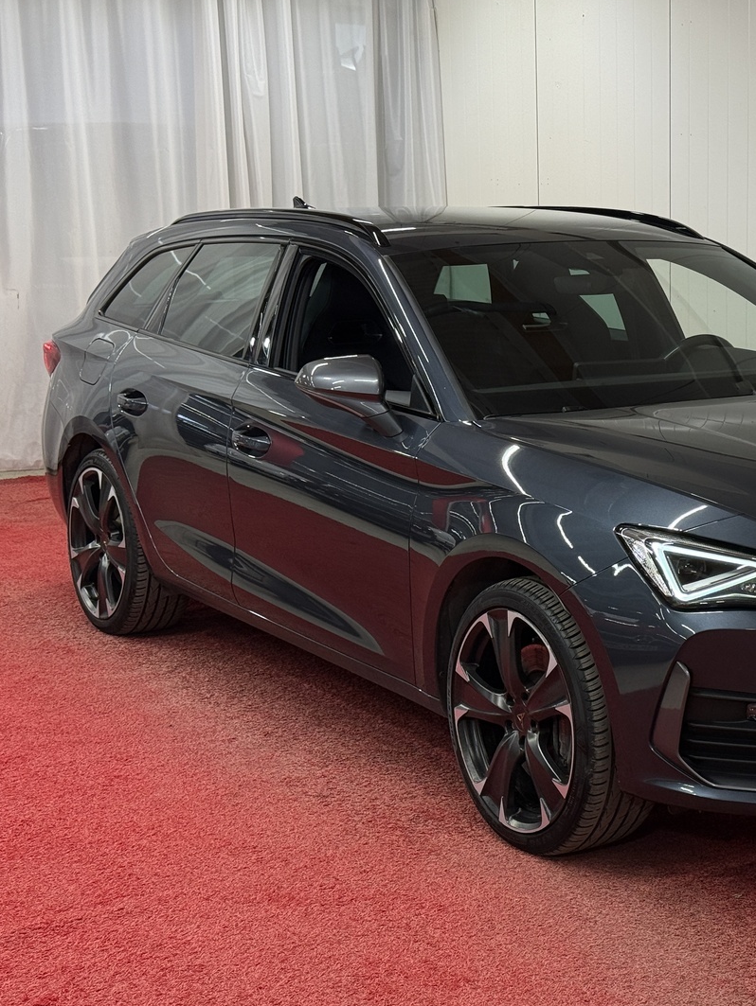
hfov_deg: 22.2
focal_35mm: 65
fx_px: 1892
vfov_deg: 29.8
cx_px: 629
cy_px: 501
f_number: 1.78
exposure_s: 1/102
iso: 50
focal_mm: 6.76
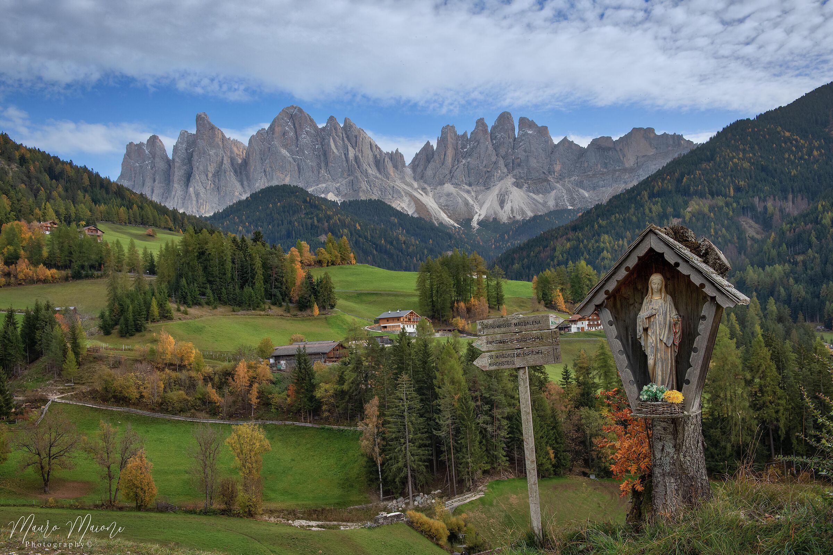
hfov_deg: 55.8
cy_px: 278
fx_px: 787
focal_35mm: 34
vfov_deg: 38.9
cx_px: 416
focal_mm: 34
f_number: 11
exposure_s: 1/160
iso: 320
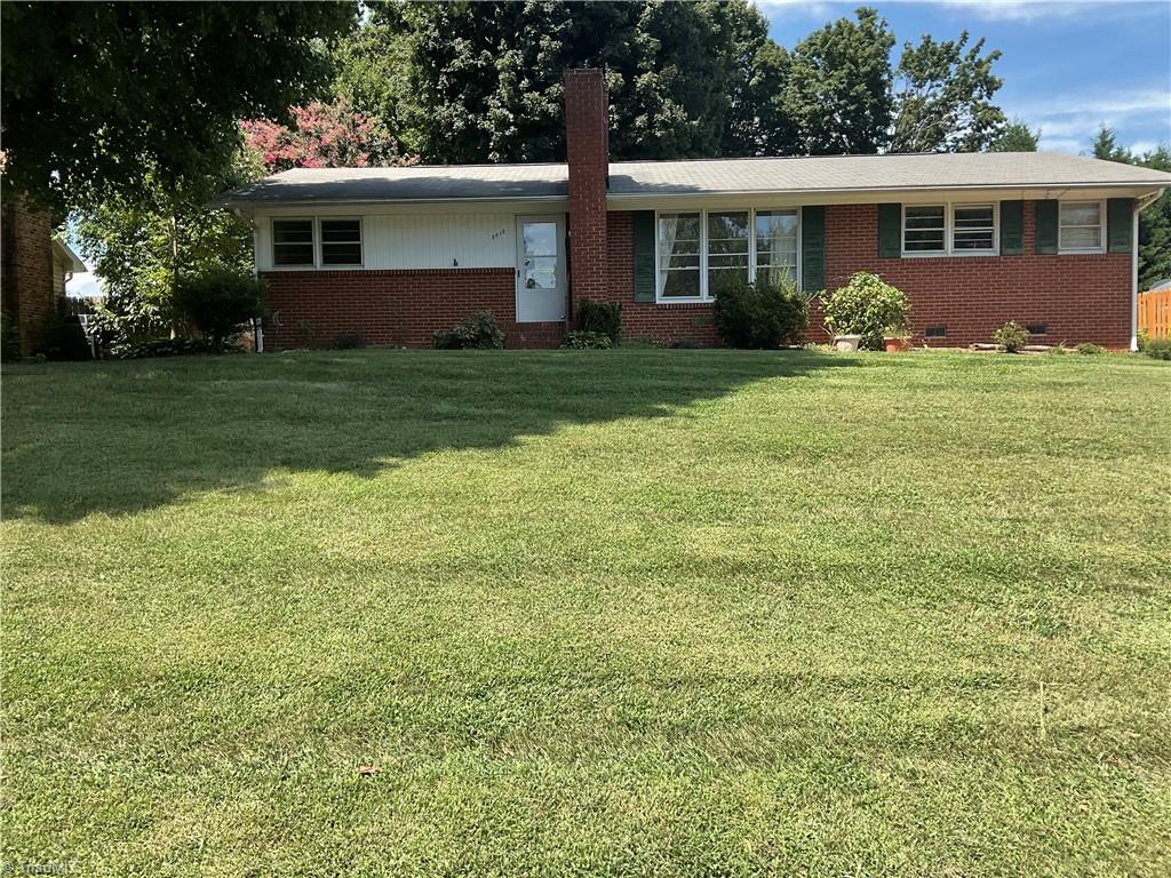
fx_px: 981
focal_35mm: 29
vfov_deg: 48.2
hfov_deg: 61.7
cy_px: 439
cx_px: 586
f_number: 1.8
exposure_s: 1/842
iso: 16
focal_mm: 3
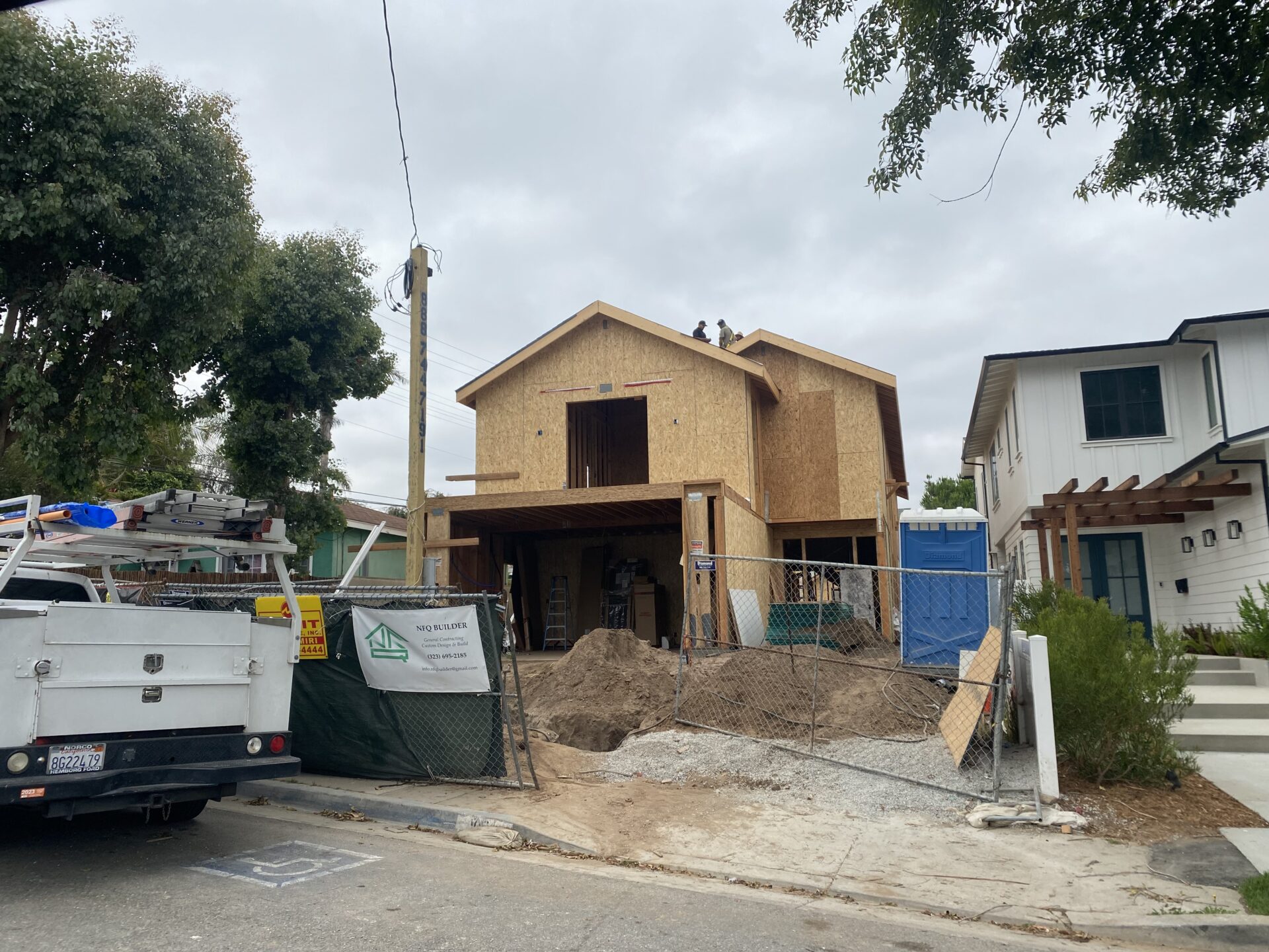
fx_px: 953
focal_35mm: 26
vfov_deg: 53.1
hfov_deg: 67.3
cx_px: 634
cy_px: 476
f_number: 1.8
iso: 32
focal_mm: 4.25
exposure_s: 1/2222
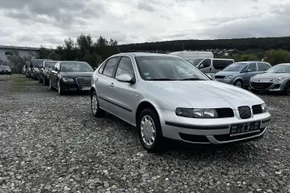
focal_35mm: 28
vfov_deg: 46.3
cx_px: 148
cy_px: 109
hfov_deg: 65.5
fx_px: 226
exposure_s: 1/2123
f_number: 1.5
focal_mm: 5.7
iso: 50
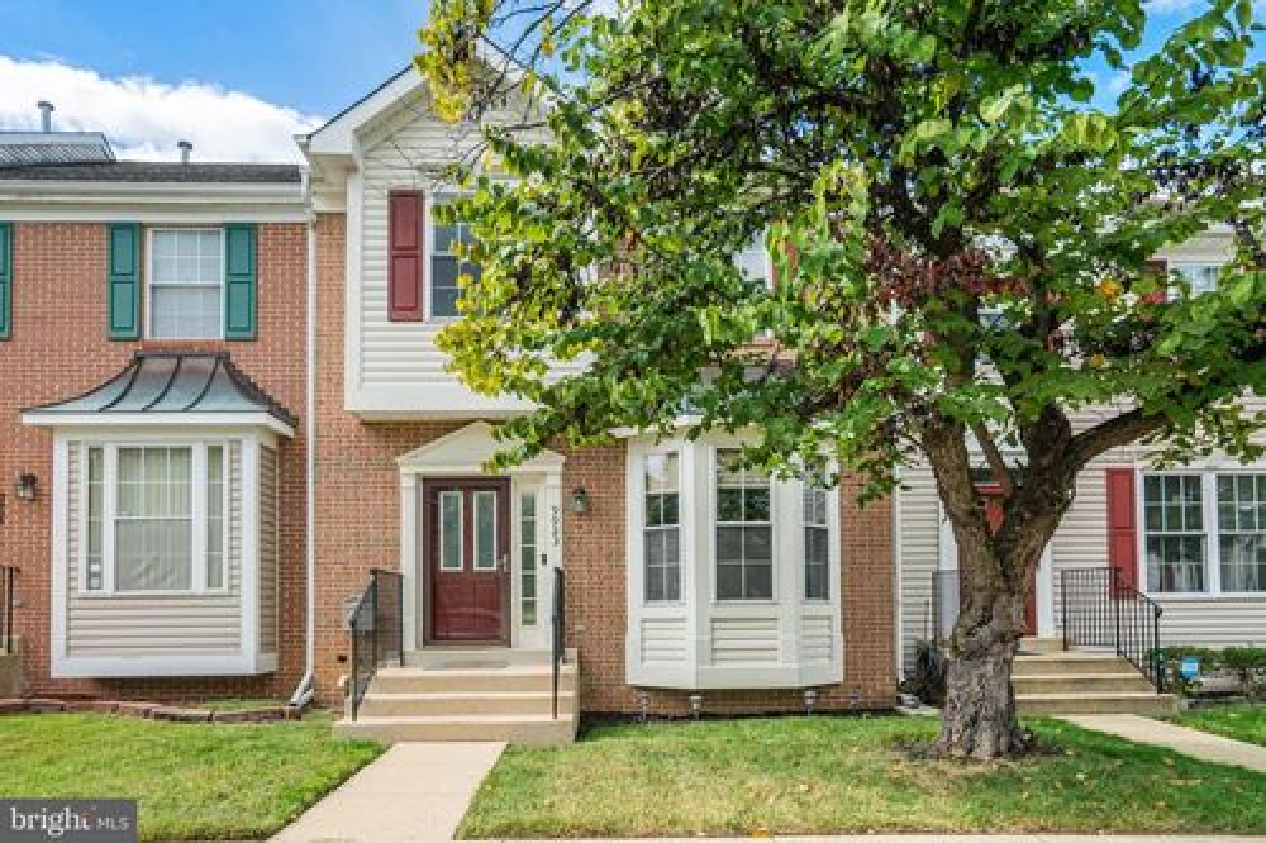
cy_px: 422
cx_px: 633
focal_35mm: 21
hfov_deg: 81.2
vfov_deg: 59.5
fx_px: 738
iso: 1250
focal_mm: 21
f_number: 8
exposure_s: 1/1600
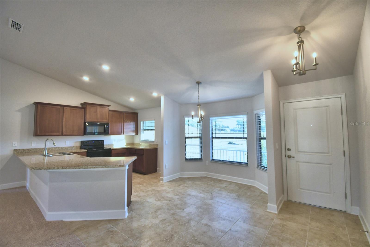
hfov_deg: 100.4
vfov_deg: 77.3
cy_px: 124
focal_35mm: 15
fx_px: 154
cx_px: 185
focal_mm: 10
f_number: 4.5
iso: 400
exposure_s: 1/125
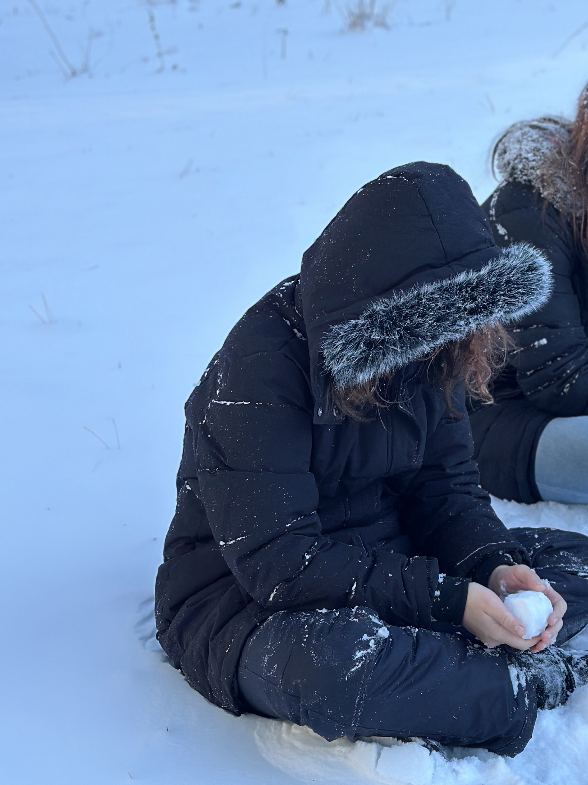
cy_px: 343
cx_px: 472
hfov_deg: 18.5
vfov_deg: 24.7
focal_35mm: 79
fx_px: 1790
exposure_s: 1/404
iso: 80
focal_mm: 6.86
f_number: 1.78
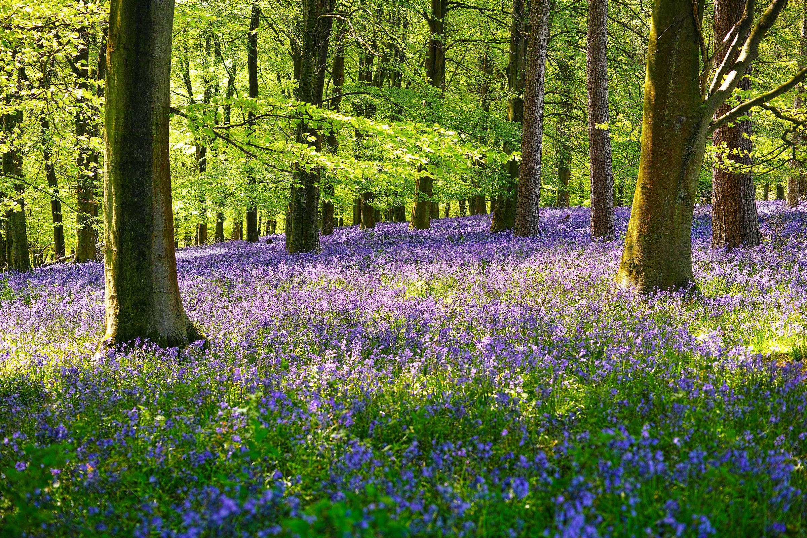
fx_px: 1681
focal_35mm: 75
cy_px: 269
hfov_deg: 27.0
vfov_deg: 18.2
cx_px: 404
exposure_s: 1/100
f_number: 4
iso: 100
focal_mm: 50
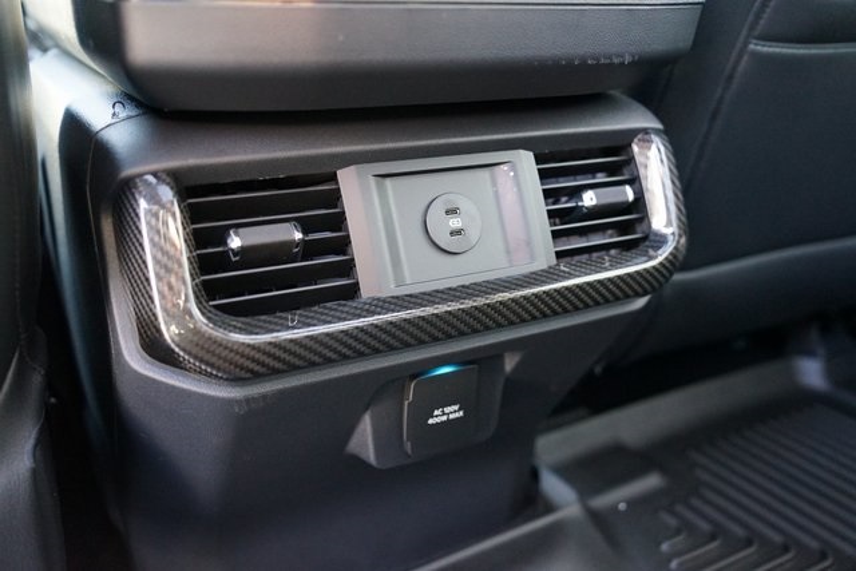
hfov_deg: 57.2
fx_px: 785
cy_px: 286
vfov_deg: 40.0
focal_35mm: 33
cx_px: 428
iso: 4000
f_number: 3.2
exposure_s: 1/160
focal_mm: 33
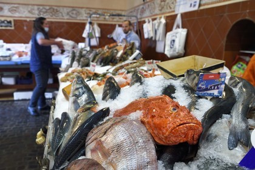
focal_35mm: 32
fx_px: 227
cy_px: 85
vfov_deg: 41.1
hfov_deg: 58.7
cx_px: 128
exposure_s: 1/50
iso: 800
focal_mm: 32
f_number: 6.3
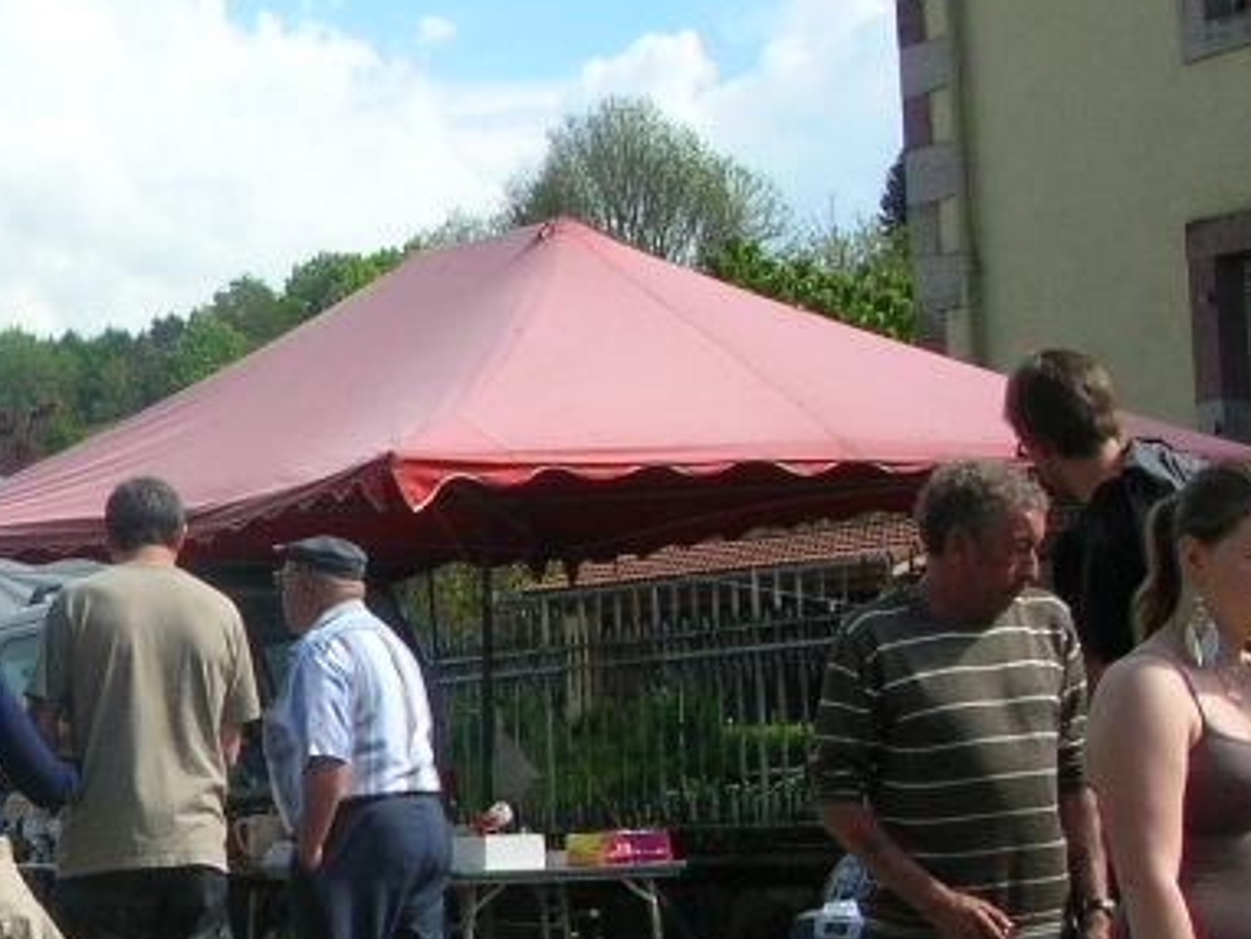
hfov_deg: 19.8
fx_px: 3398
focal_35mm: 94
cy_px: 696
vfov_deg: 15.7
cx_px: -174
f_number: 5.6
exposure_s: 1/228
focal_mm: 5.8
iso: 50
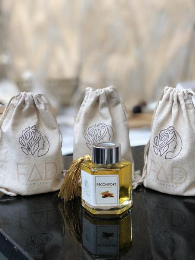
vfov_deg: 36.8
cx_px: 98
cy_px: 130
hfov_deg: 28.0
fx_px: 391
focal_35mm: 52
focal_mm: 6
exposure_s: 1/50
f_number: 2.4
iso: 16
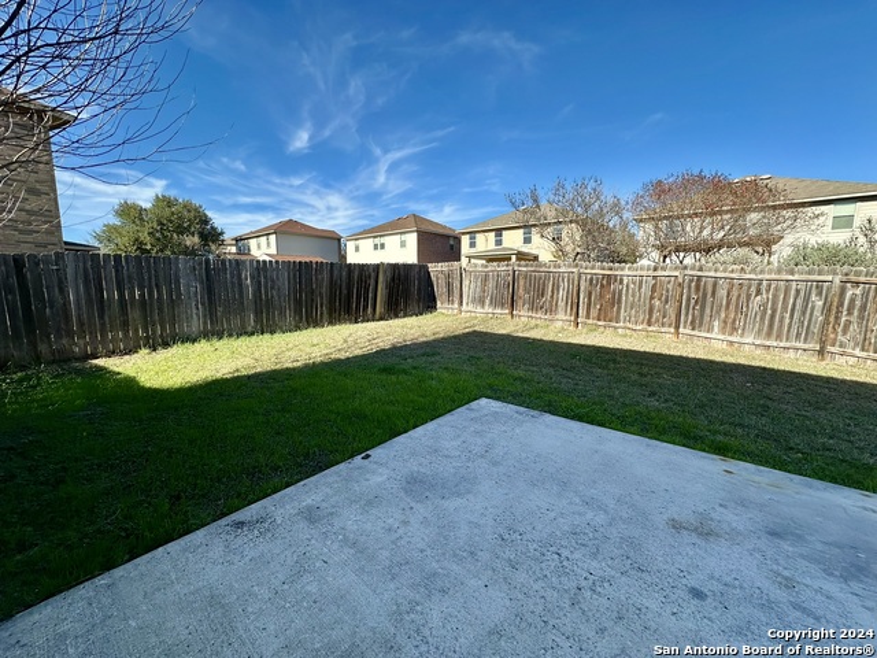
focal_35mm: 14
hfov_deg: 102.1
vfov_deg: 85.7
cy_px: 329
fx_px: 355
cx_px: 438
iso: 40
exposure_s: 1/1033
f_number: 2.2
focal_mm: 2.22
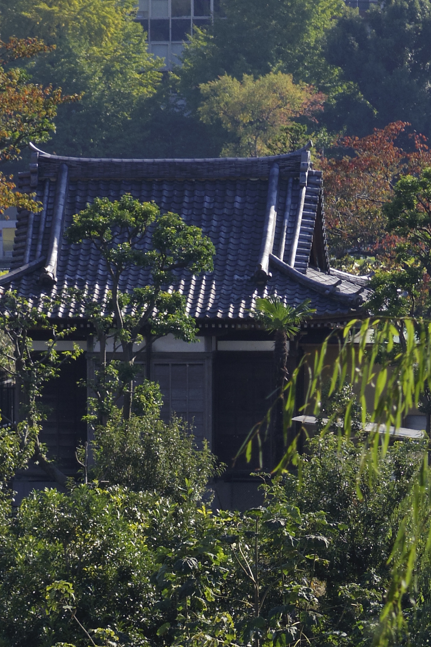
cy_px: 547
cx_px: 197
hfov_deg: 3.0
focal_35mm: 461
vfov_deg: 4.5
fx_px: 8278
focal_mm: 45
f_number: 5.6
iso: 100
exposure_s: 1/320
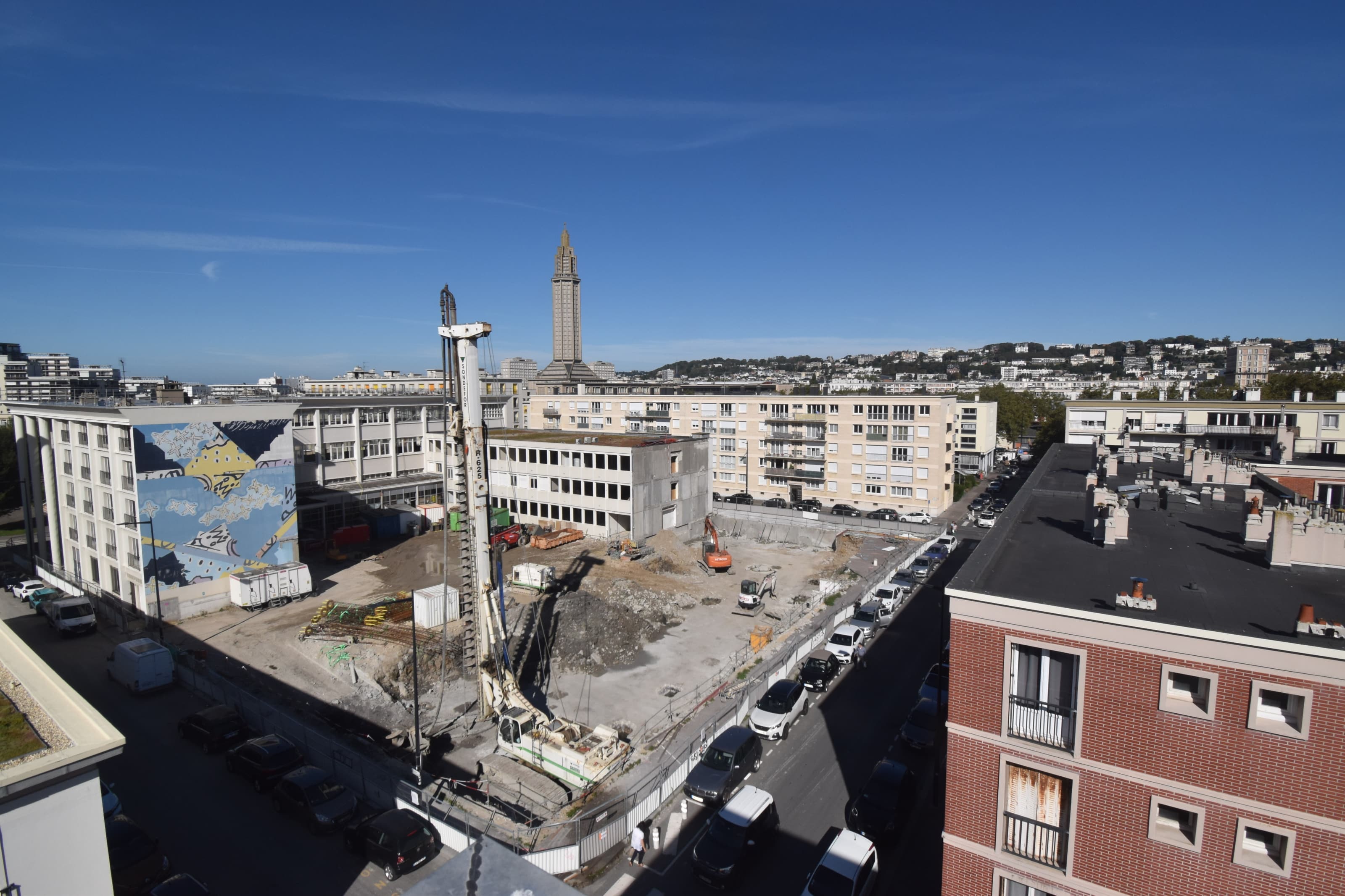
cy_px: 448
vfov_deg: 72.1
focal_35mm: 16
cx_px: 672
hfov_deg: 95.0
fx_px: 616
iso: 400
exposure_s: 1/1600
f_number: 10
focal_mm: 11
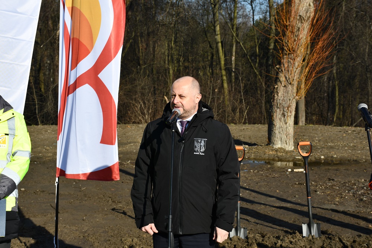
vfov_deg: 20.3
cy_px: 124
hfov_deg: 30.1
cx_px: 186
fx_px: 692
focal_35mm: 67
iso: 100
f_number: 9
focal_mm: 45
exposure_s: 1/320
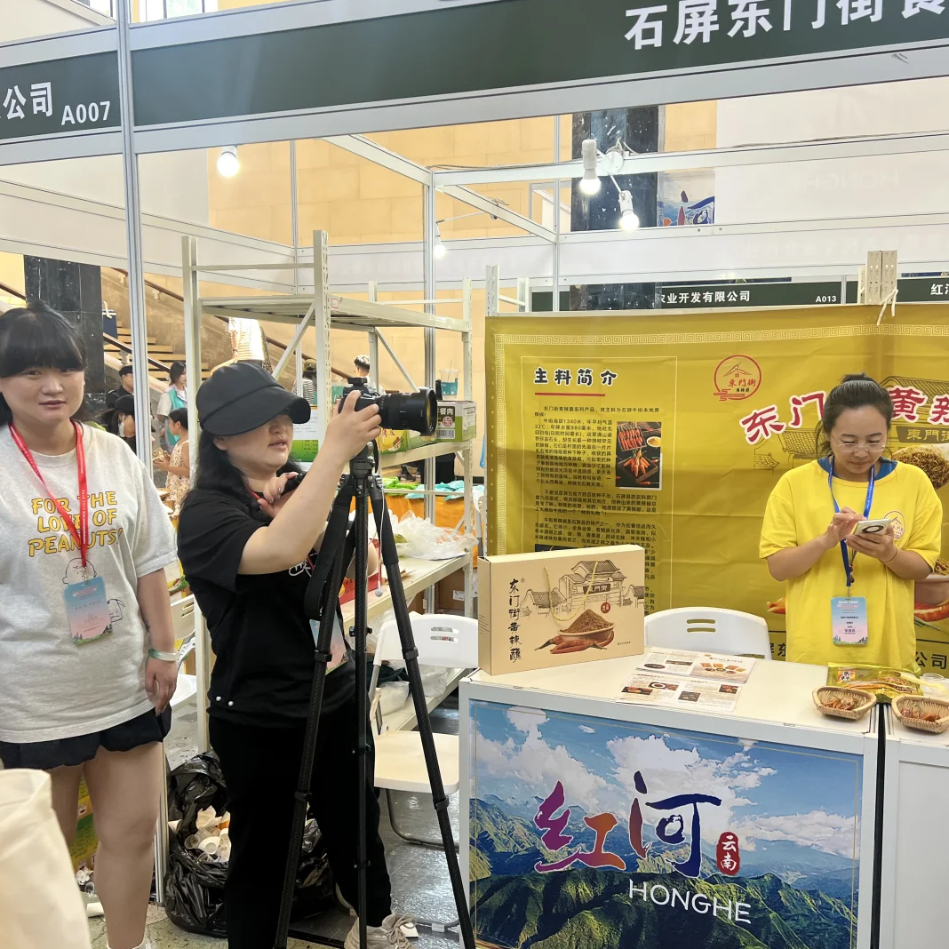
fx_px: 962
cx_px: 501
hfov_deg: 52.5
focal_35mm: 31
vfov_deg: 52.5
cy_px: 474
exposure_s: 1/121
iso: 64
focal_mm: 5.7
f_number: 1.5
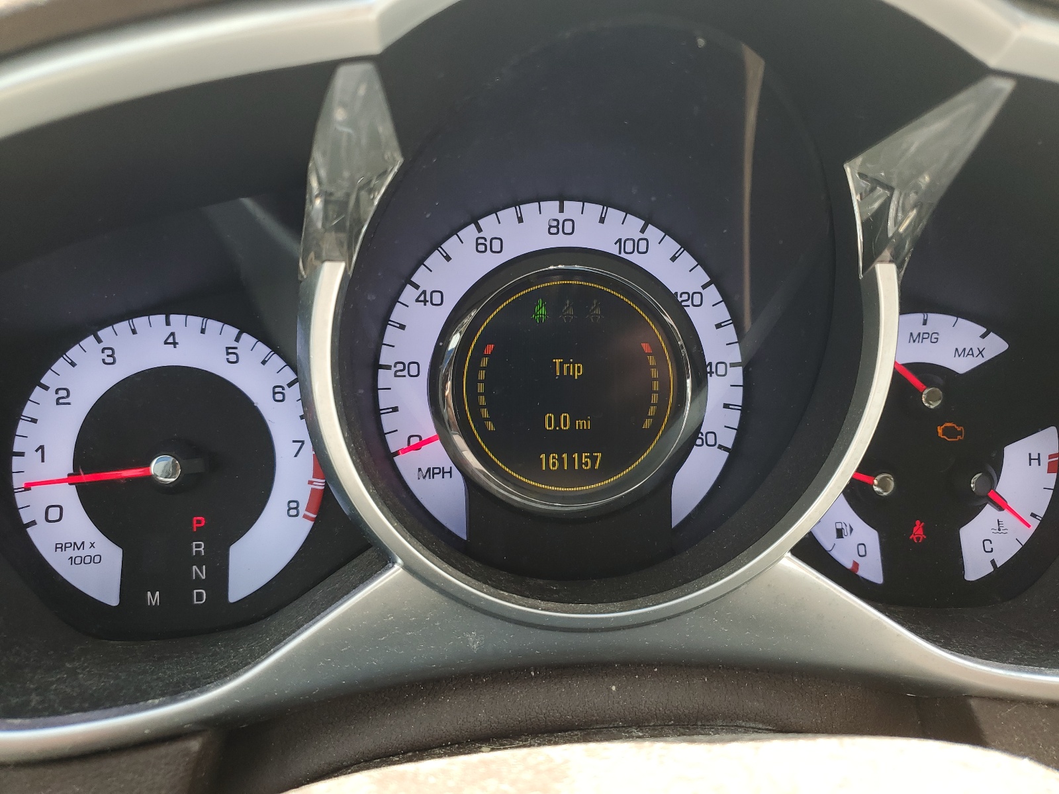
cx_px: 530
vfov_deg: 53.1
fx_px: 795
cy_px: 397
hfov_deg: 67.3
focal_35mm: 26
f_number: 1.5
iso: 50
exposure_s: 1/147
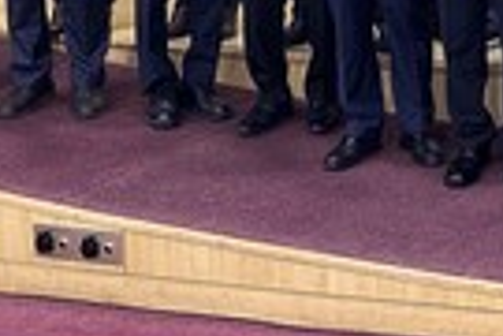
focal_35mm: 111
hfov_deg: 15.9
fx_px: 1551
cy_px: -243
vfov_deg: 11.5
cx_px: 876
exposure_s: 1/60
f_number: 1.78
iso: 200
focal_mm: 6.86
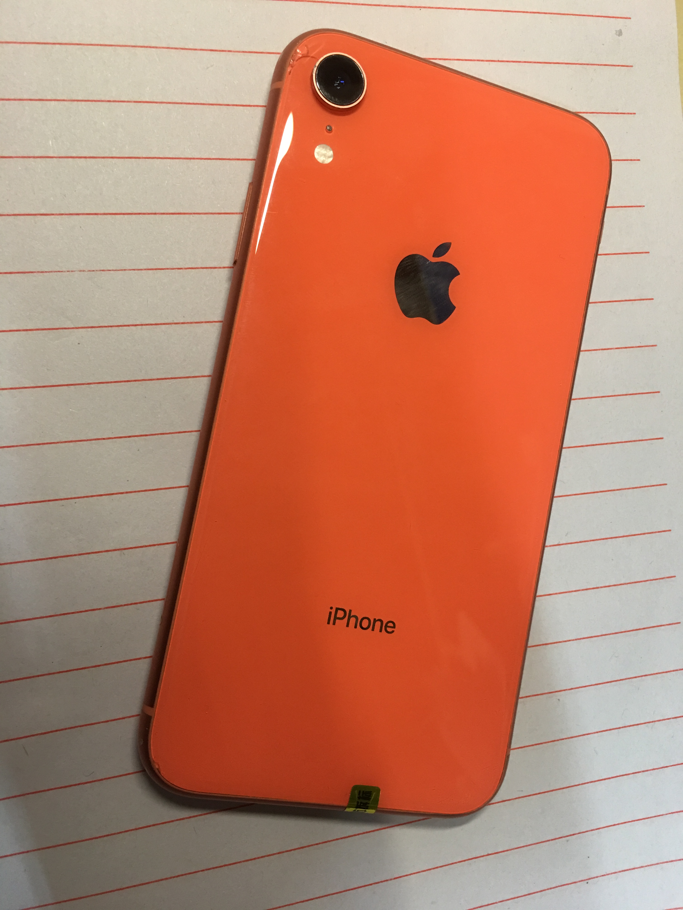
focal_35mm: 29
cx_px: 342
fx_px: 763
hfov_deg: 48.2
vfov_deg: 61.7
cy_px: 455
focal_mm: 4.15
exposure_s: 1/15
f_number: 2.2
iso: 64
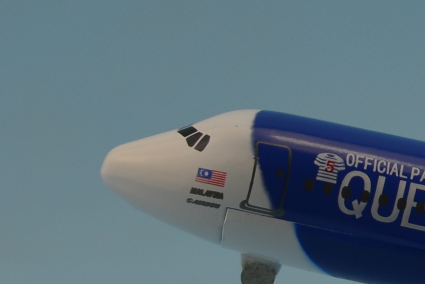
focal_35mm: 353
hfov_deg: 5.7
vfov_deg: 3.9
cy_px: 261
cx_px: 788
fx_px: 4170
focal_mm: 52
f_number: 6.3
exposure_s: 1/160
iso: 200
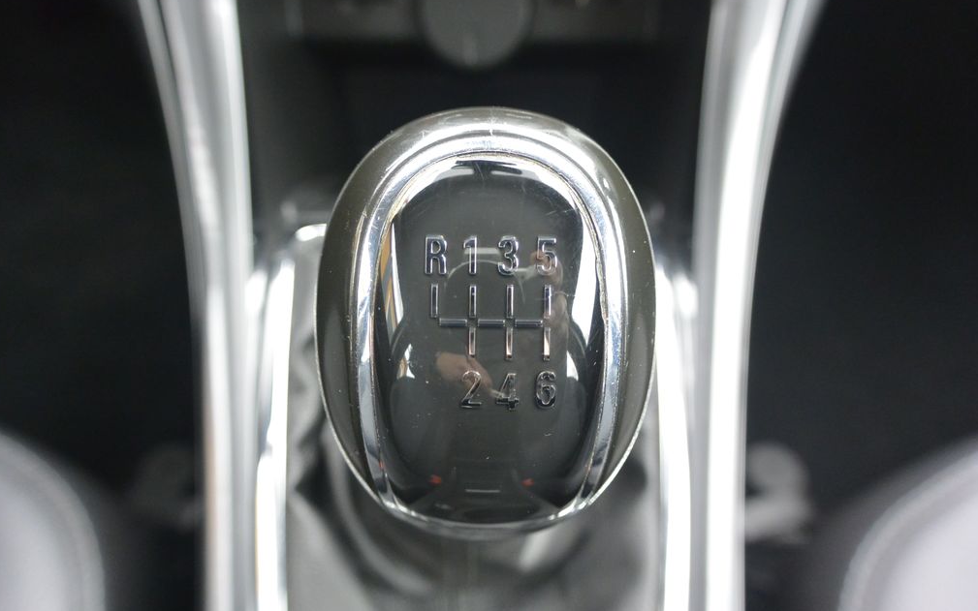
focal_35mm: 30
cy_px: 302
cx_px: 488
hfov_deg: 62.9
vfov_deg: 41.9
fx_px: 800
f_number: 3.5
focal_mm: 11
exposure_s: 1/60
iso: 800
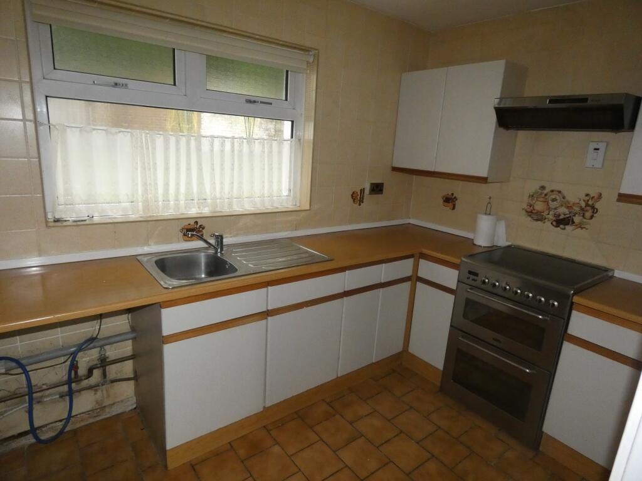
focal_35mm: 20
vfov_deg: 66.0
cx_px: 321
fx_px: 371
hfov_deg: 81.7
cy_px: 240
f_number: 2.8
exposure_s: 1/125
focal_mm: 3.6
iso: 800
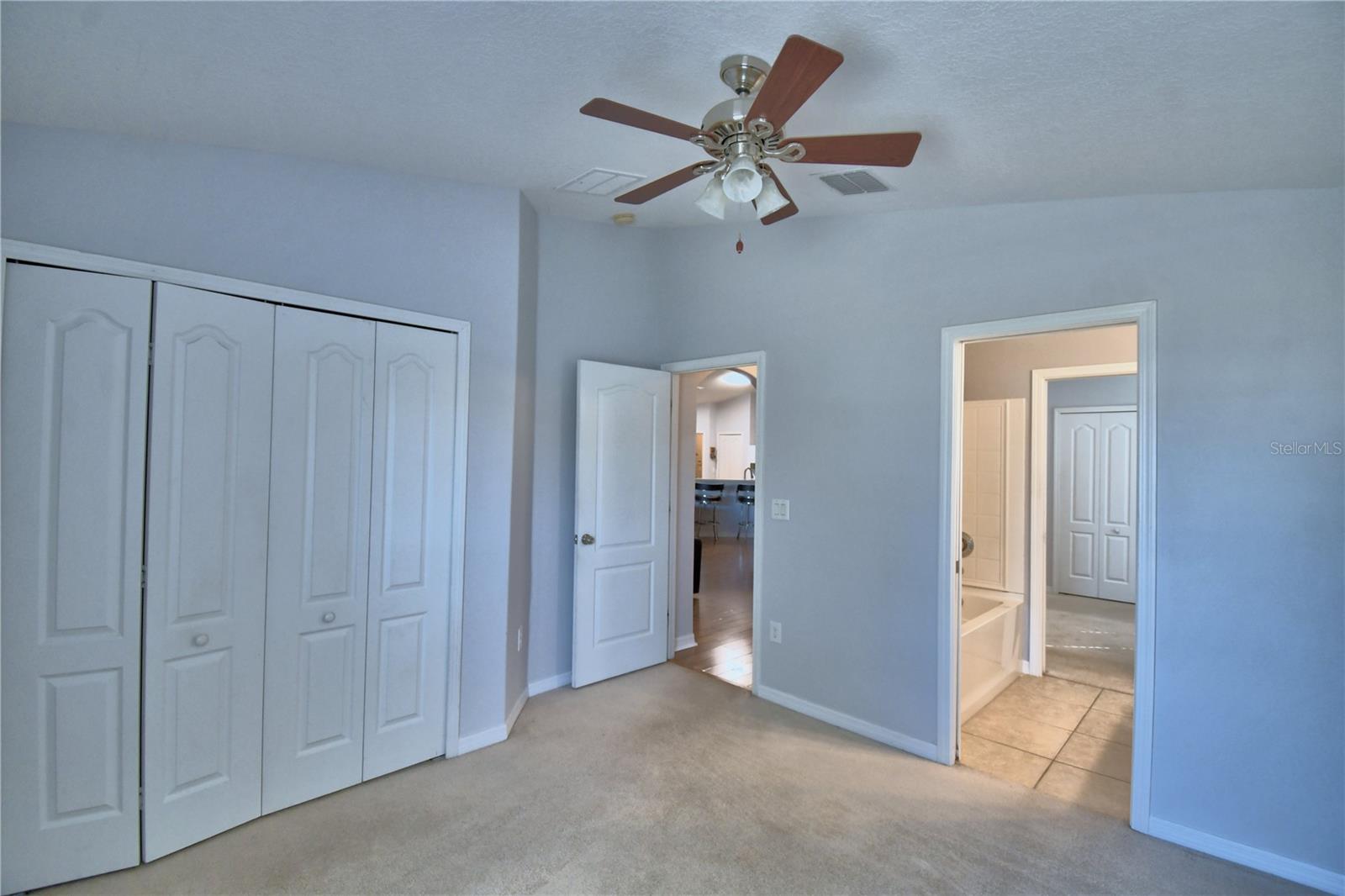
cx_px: 672
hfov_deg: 100.4
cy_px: 448
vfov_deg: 77.3
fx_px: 560
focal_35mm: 15
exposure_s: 1/50
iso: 400
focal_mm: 10
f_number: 4.5
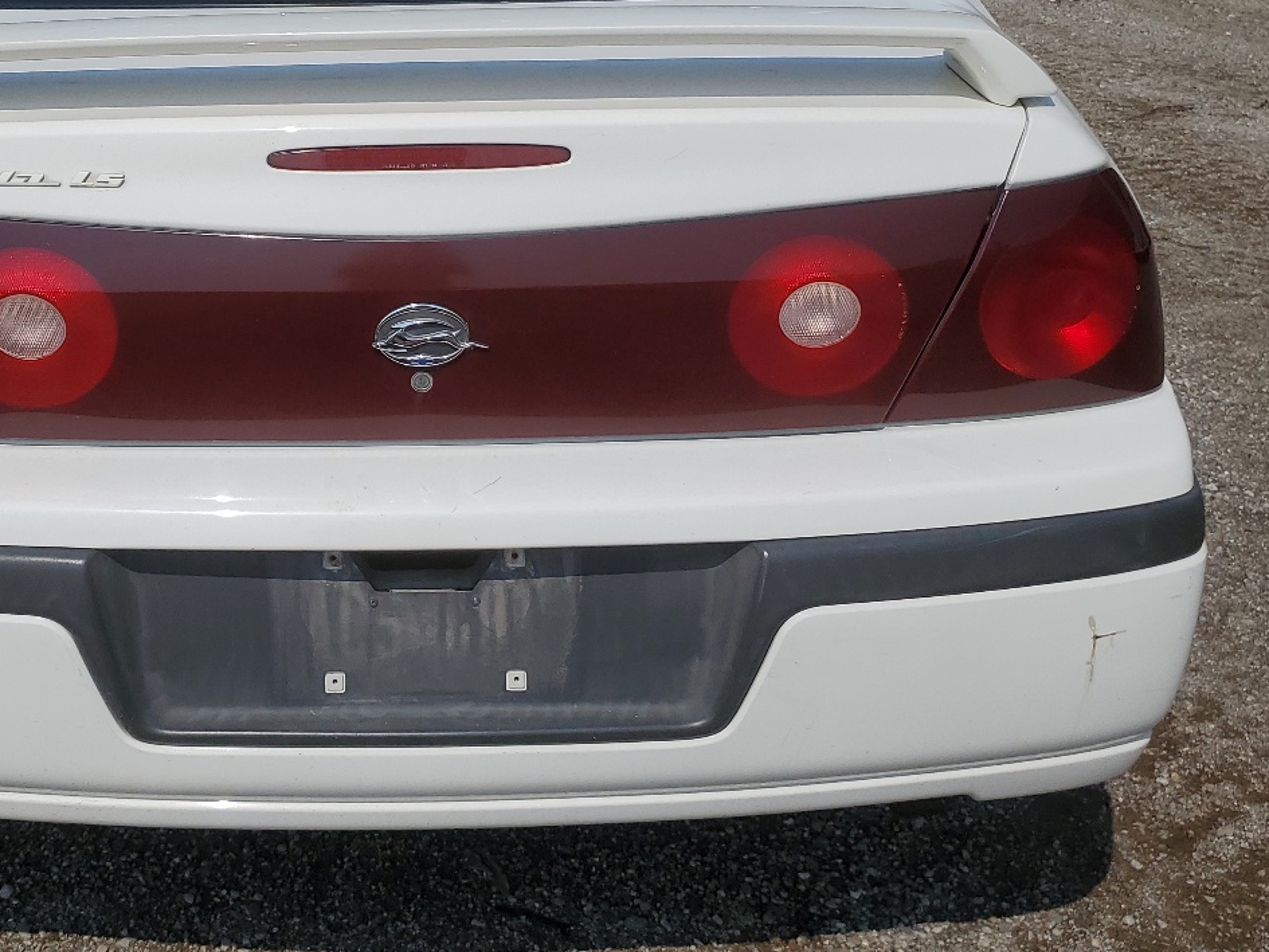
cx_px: 440
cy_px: 337
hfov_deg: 42.5
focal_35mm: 44
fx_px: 1613
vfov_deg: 32.7
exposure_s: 1/10000
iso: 50
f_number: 1.5
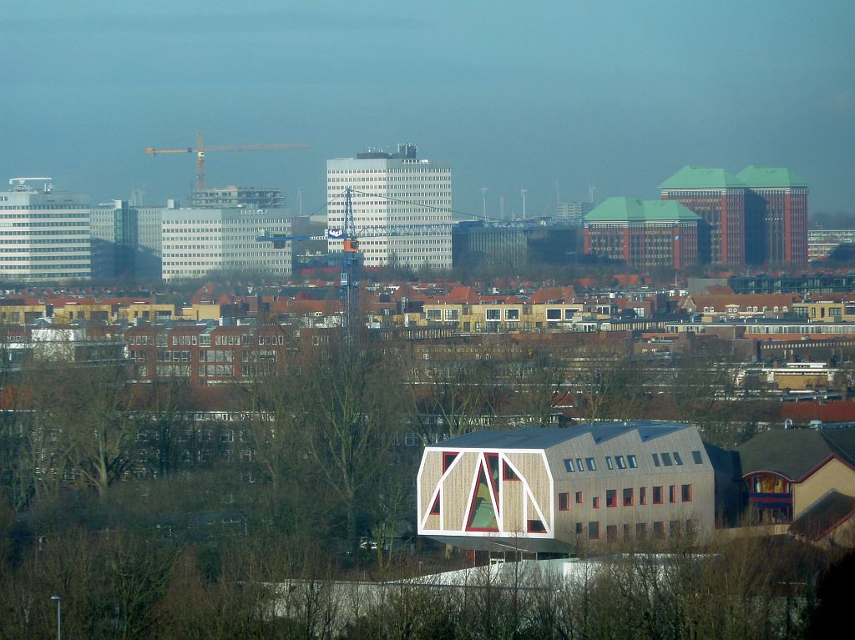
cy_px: 320
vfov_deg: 5.7
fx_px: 6419
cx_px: 428
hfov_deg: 7.6
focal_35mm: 260
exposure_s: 1/160
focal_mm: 42.6
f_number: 4.7
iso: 80
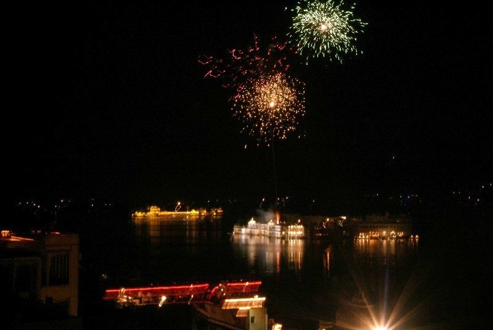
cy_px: 165
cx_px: 246
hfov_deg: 33.4
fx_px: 822
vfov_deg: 22.7
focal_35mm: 60
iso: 1600
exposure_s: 3
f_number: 19
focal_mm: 40
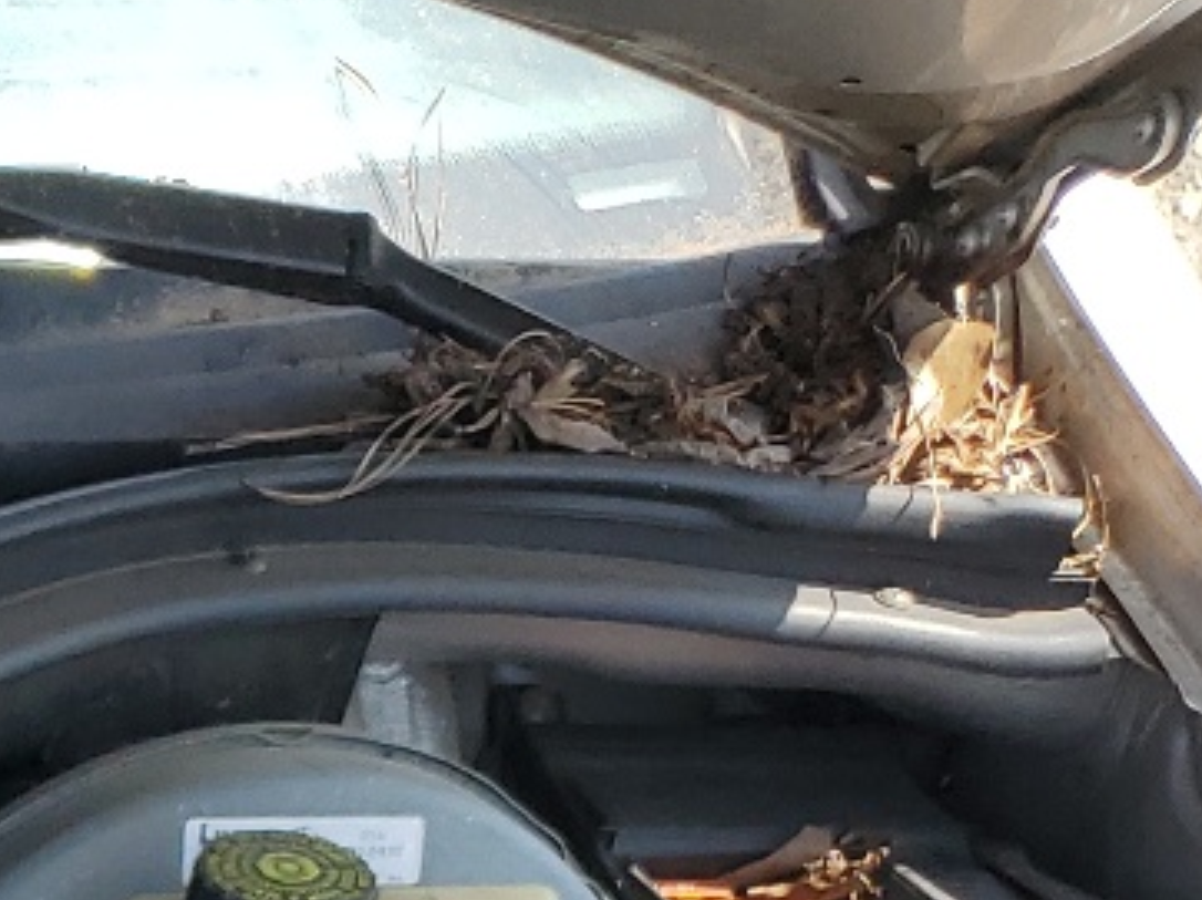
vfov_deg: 11.4
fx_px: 3991
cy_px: 1890
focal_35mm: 115
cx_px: -1182
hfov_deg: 14.4
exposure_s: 1/1111
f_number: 1.5
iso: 50
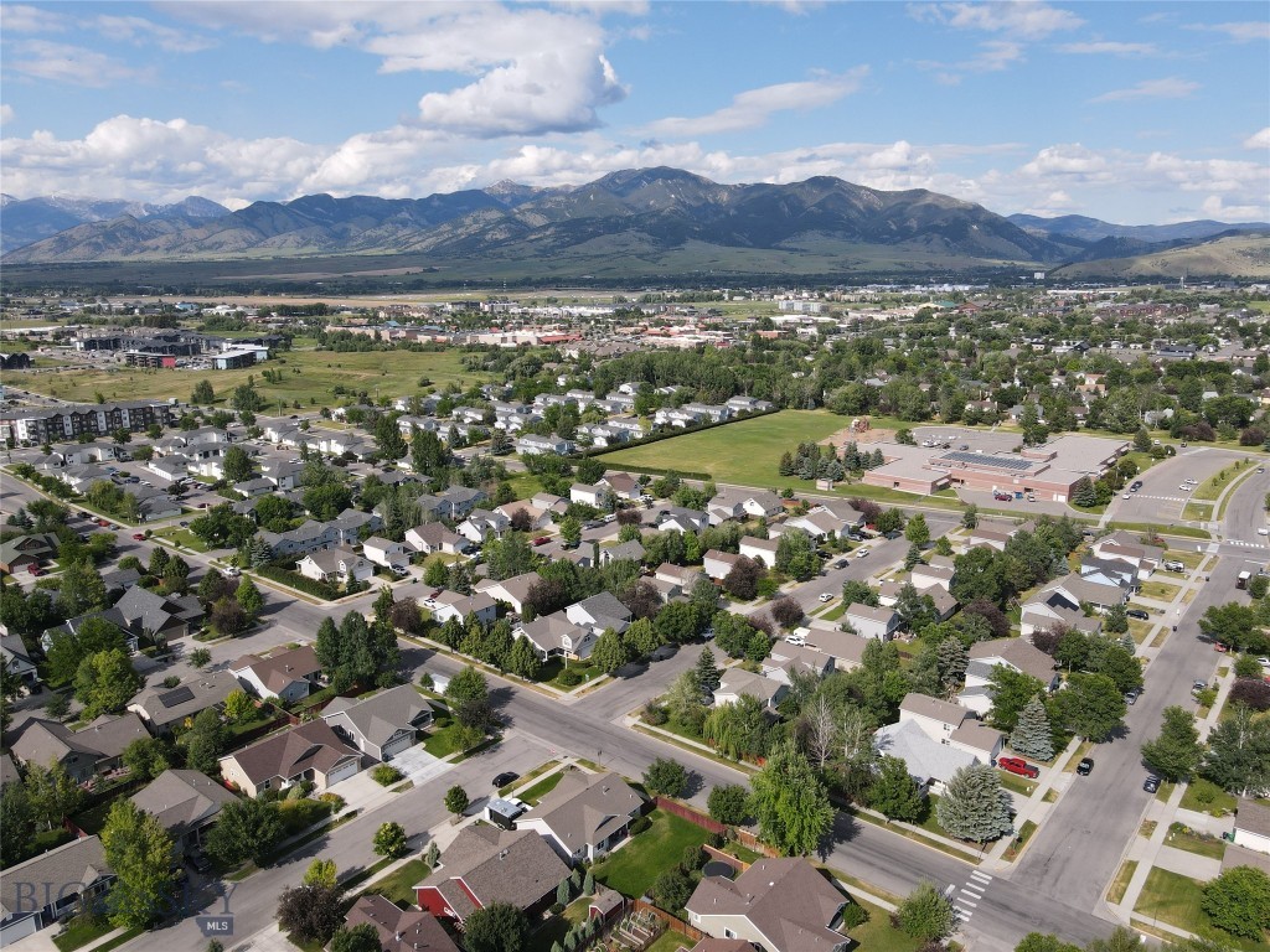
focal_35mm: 24
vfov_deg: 56.8
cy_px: 476
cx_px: 635
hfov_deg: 71.6
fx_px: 881
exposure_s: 1/725
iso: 100
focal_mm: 4.5
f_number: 2.8
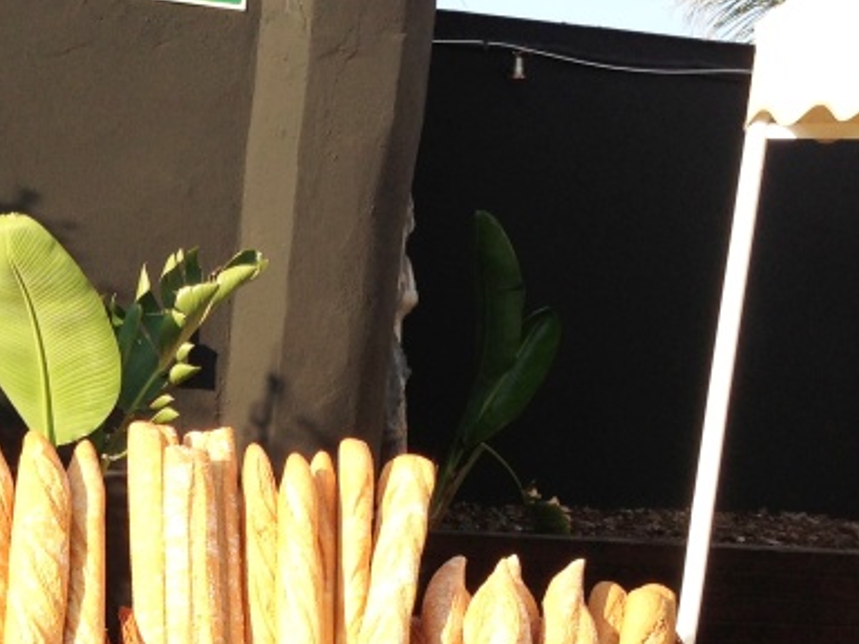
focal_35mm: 88
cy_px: 709
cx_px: 0
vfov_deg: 16.3
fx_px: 2184
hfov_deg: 21.5
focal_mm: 4.13
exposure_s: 1/531
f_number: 2.4
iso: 50
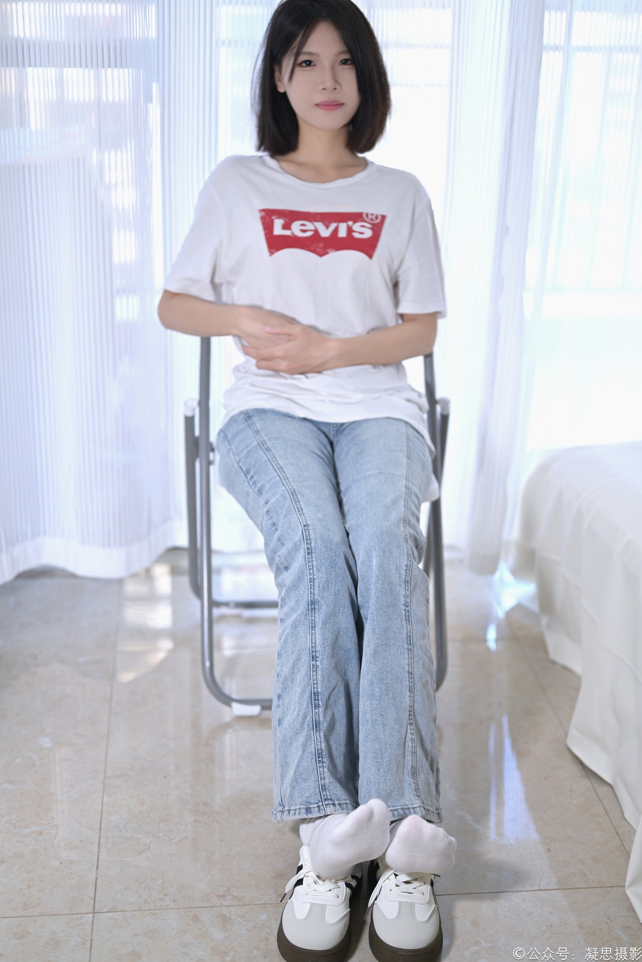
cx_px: 321
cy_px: 481
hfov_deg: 27.0
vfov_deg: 39.6
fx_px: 1337
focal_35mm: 50
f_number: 1.8
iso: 640
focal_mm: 50
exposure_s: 1/100
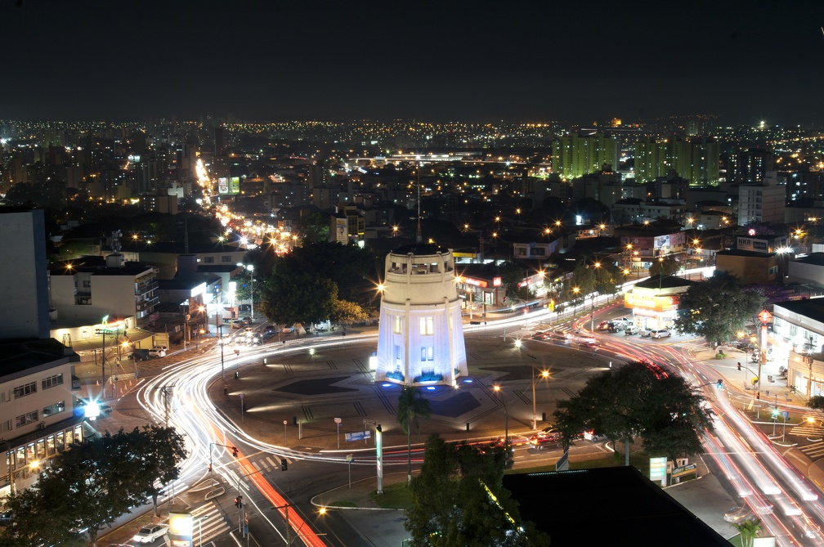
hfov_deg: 37.9
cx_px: 412
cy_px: 274
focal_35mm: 52
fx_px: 1200
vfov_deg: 25.7
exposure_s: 15
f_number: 14
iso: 200
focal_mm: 35
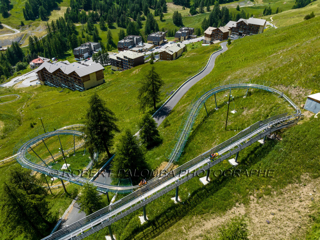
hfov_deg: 71.6
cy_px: 120
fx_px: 222
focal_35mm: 24
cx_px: 160
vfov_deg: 56.8
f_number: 11
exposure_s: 1/120
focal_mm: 12.3
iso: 100
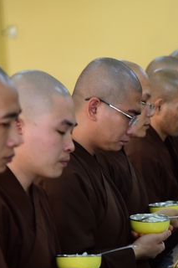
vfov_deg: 8.4
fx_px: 1811
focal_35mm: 244
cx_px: 163
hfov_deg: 5.6
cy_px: 240
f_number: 4.5
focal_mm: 120
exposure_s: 1/40
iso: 1250
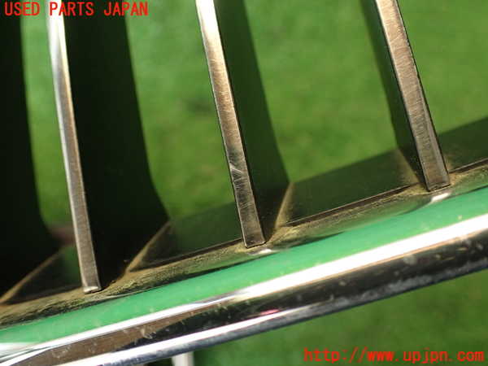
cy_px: 183
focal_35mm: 32
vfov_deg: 44.2
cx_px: 244
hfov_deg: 56.8
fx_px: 451
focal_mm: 5.79
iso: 250
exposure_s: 1/30
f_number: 2.4
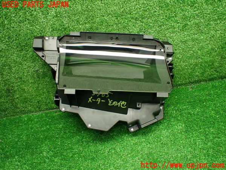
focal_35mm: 30
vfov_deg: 46.8
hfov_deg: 60.0
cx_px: 113
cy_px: 85
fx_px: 196
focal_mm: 5.4
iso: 800
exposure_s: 1/100
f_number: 2.3
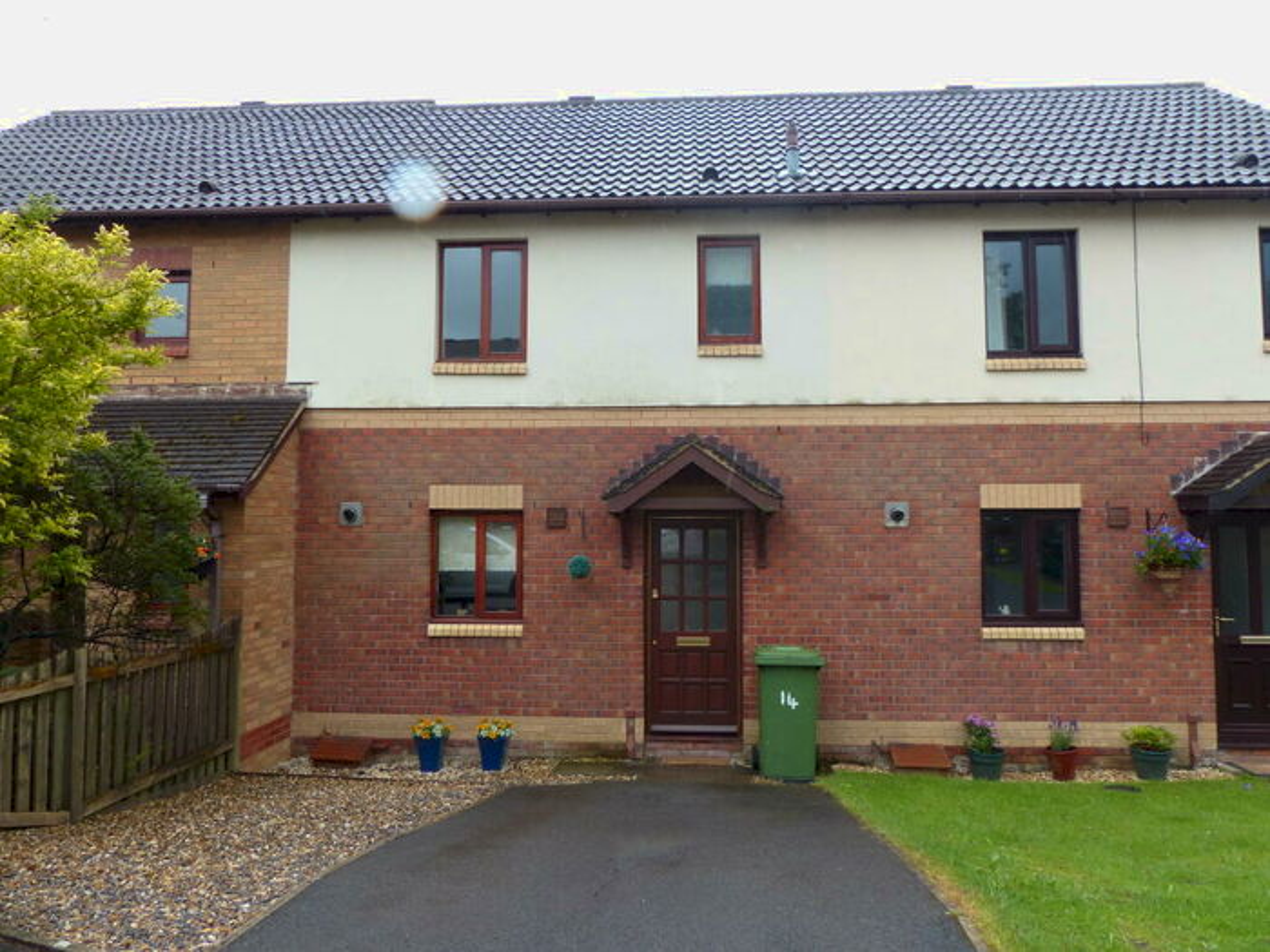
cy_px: 476
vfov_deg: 54.9
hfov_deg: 69.4
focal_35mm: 25
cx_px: 635
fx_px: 917
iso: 100
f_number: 4
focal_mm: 4.5
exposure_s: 1/160
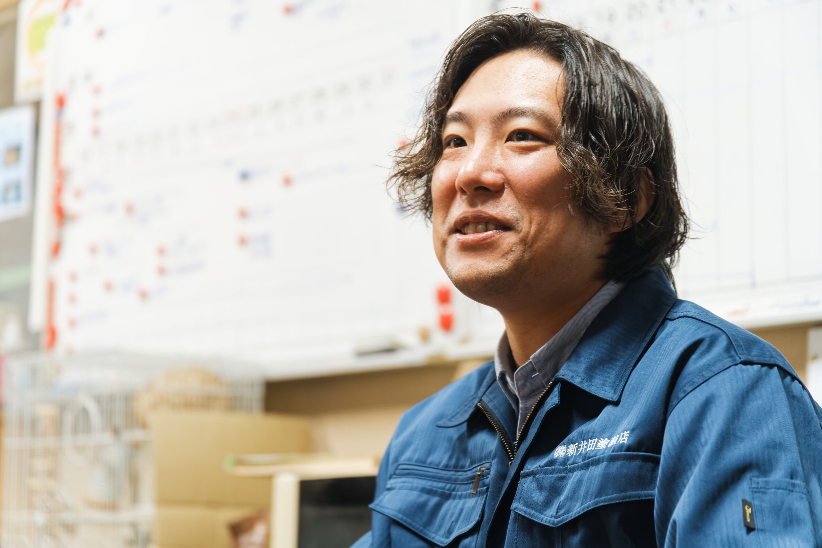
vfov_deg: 13.0
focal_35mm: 105
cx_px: 411
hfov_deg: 19.5
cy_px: 274
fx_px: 2397
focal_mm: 105
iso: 1250
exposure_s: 1/60
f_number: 4
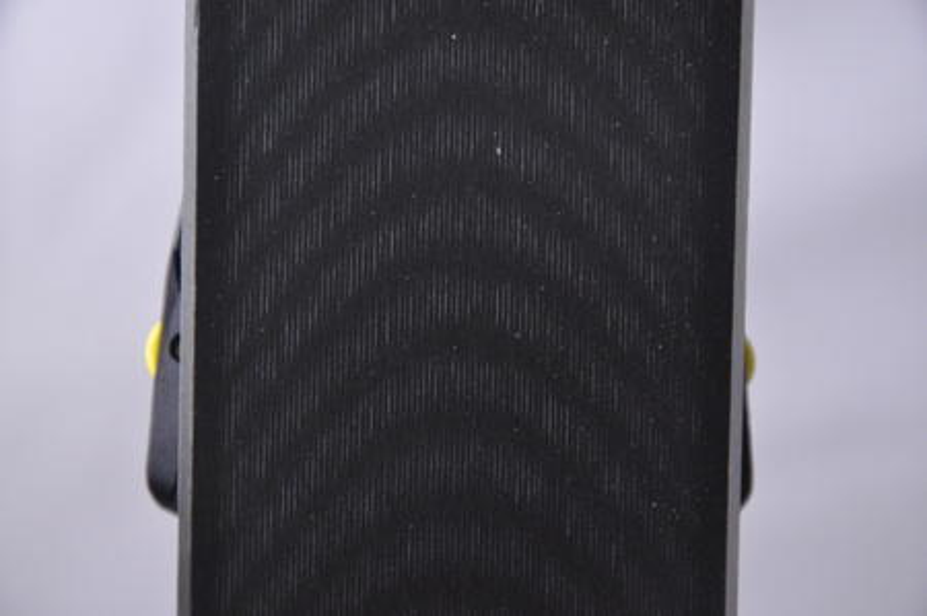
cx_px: 464
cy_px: 308
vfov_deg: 8.7
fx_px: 4051
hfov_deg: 13.1
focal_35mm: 158
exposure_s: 1/125
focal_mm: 105
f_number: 8
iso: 3200
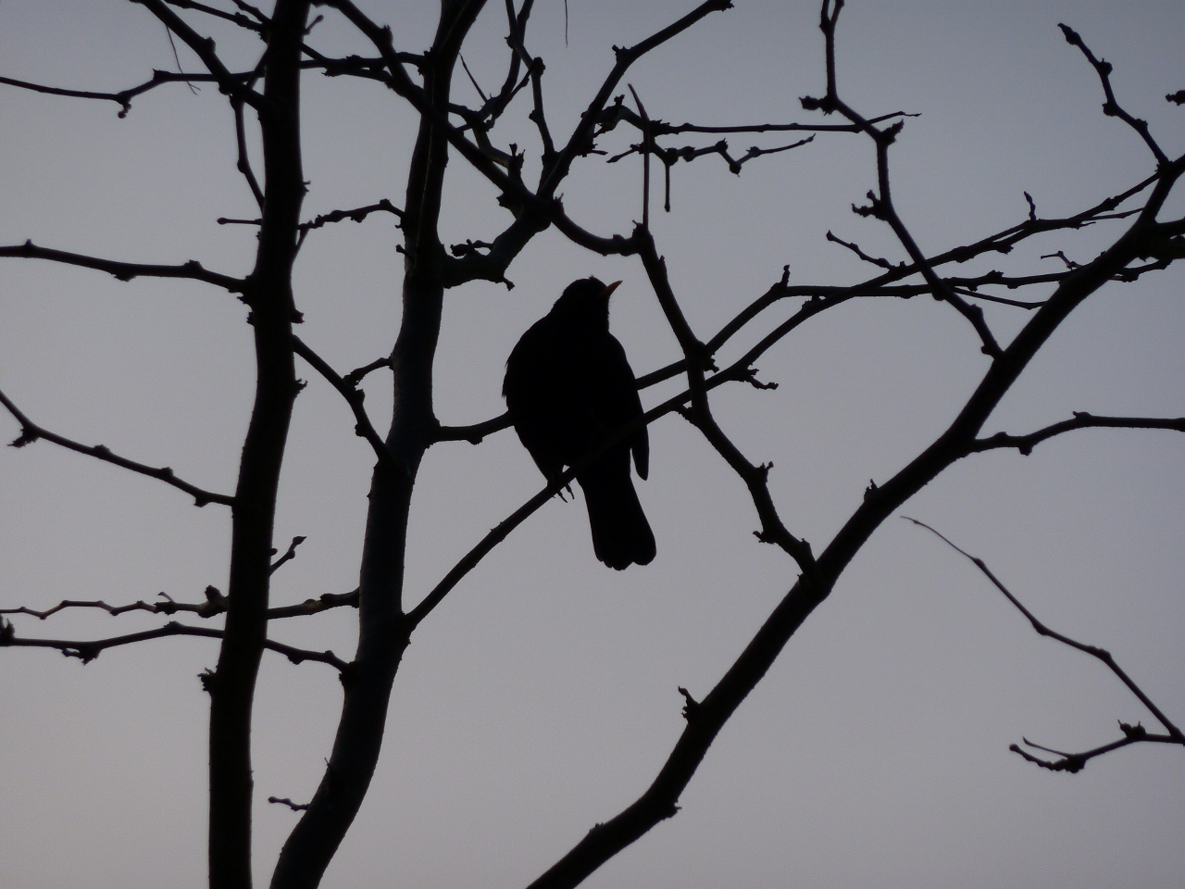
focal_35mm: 300
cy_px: 444
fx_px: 10270
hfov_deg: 6.6
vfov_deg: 5.0
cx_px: 592
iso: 80
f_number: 4.9
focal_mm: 49.2
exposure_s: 1/320
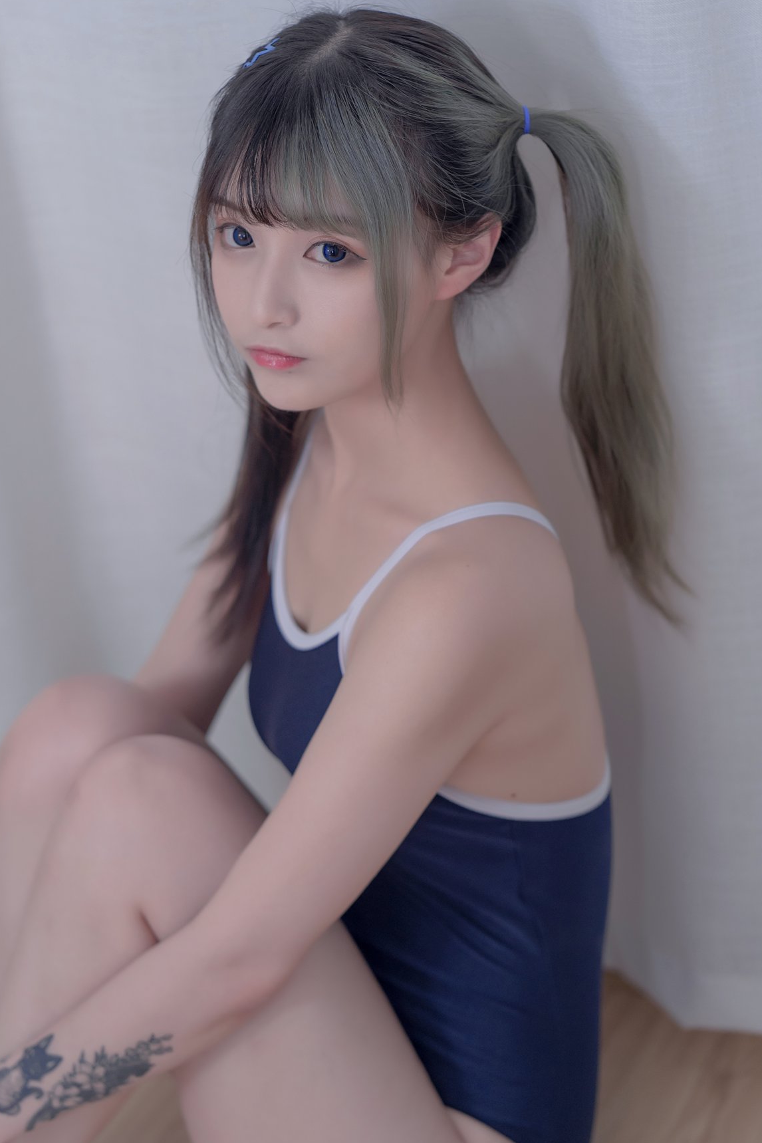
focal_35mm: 89
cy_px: 547
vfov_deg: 22.9
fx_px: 2826
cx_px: 384
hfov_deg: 15.4
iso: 640
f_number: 2.8
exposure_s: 1/125
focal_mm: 85
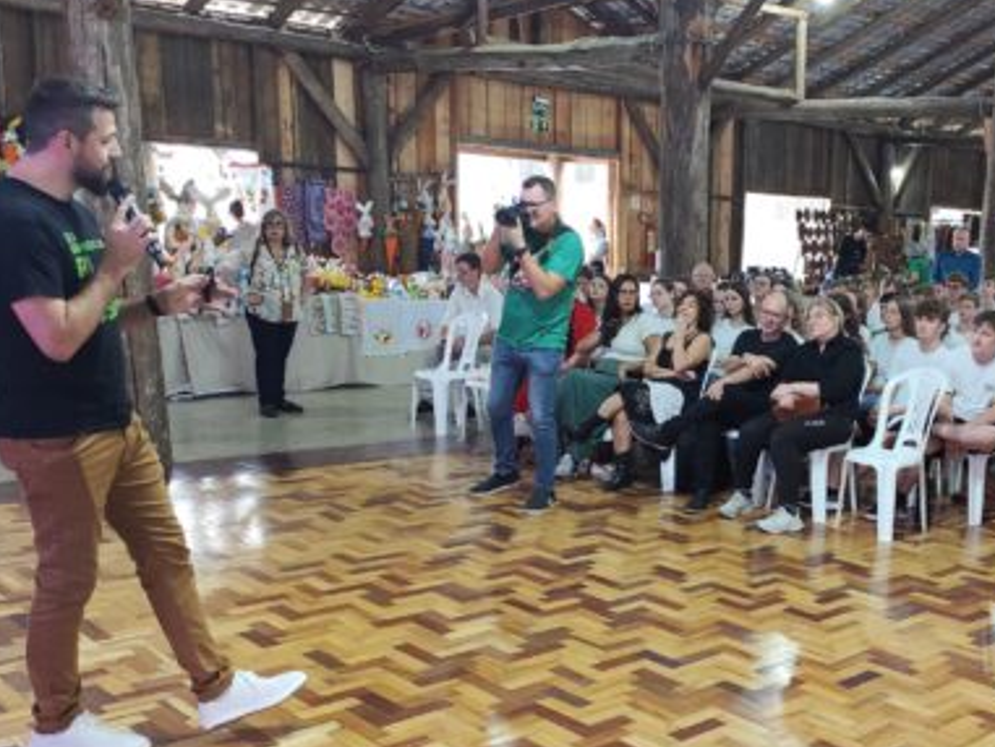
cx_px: 773
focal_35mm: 42
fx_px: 1208
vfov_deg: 34.2
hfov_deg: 43.0
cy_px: 475
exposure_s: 1/60
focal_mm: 6.14
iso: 640
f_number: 1.65
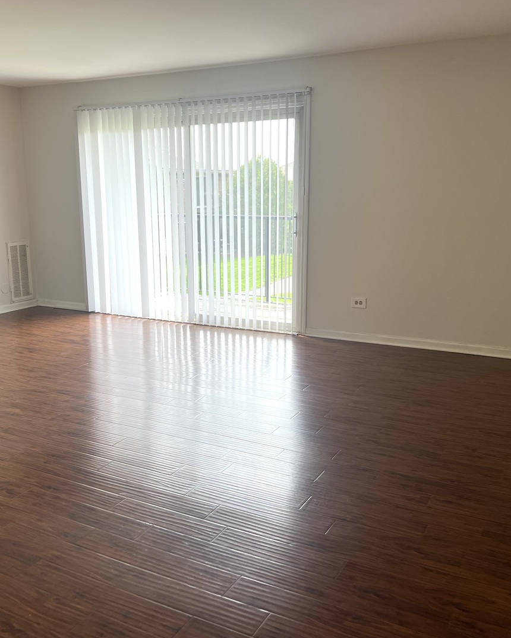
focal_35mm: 34
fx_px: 643
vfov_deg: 52.8
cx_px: 247
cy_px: 319
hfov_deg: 43.4
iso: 40
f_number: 1.5
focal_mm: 5.7
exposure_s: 1/204
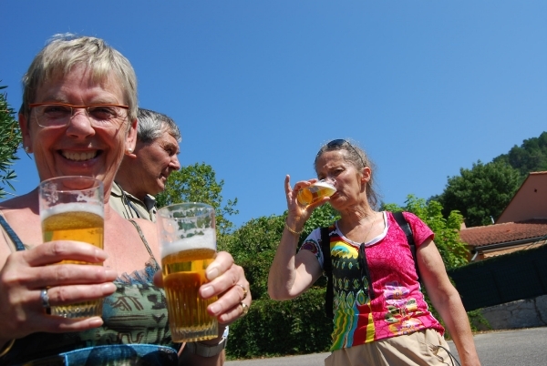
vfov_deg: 38.5
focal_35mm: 34
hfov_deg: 55.0
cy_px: 183
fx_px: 525
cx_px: 274
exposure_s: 1/250
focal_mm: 23
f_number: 8
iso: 100
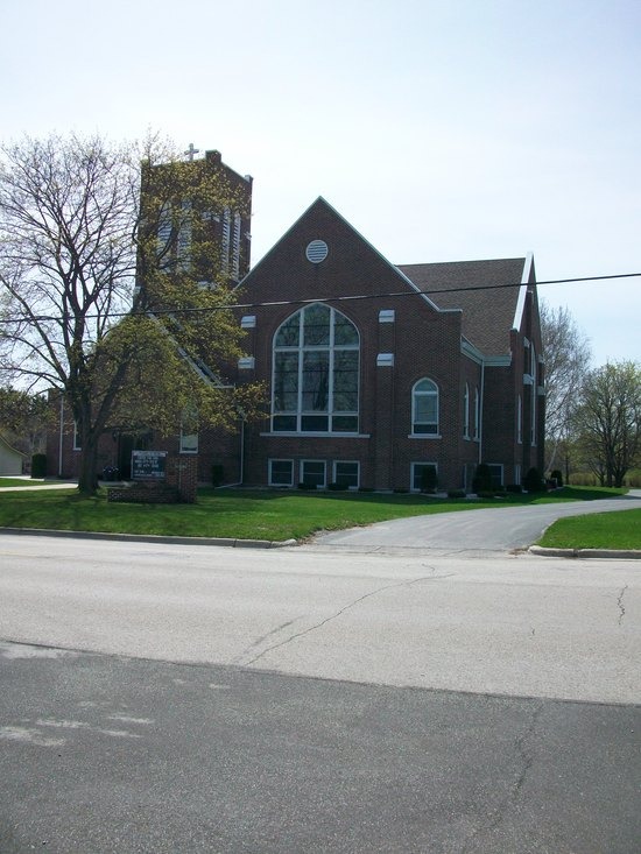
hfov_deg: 44.2
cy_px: 427
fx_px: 790
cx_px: 320
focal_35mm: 32
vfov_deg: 56.8
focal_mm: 5.7
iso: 64
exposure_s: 1/400
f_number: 5.5
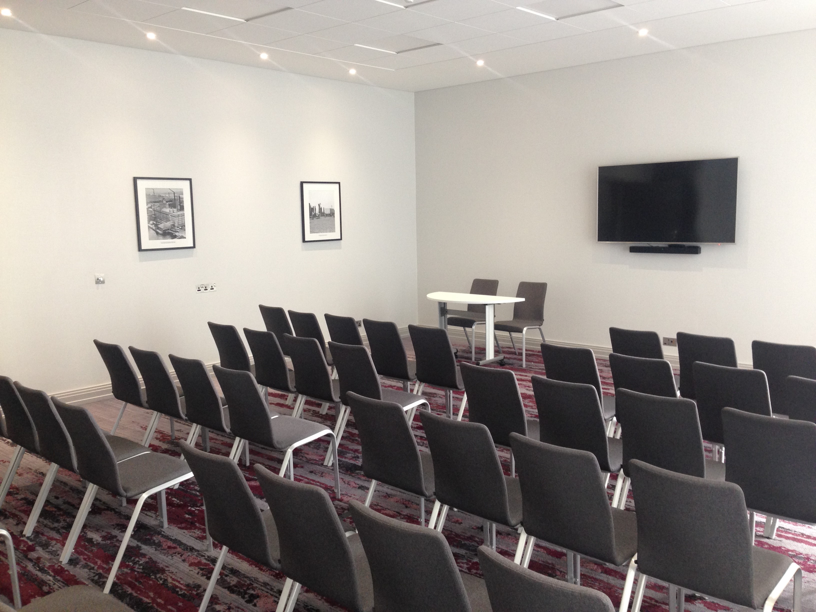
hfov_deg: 55.4
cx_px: 408
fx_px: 778
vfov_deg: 42.9
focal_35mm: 33
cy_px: 306
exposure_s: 1/20
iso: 125
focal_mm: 4.12
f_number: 2.4
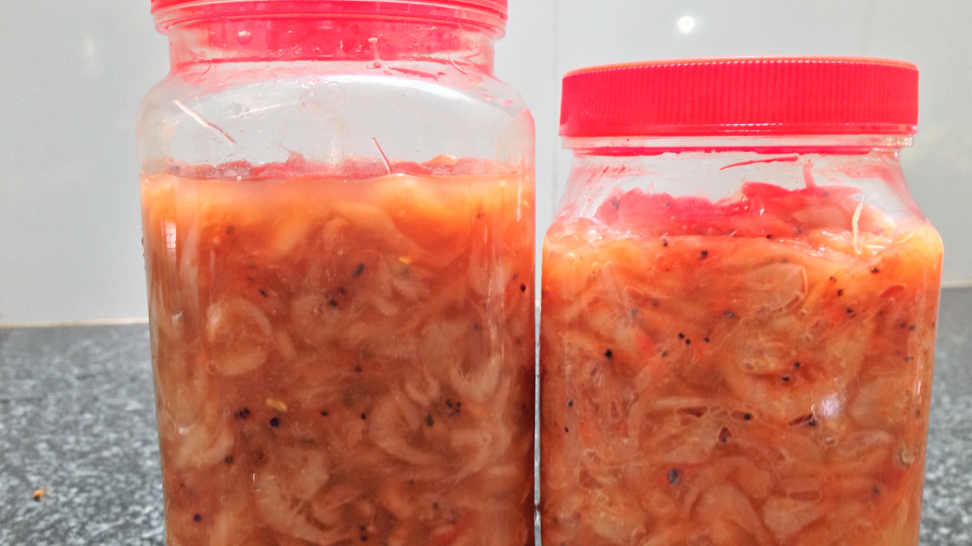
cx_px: 493
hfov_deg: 54.0
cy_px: 315
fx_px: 954
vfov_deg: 31.9
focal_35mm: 37
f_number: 2.4
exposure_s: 1/20
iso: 125
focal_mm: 4.12
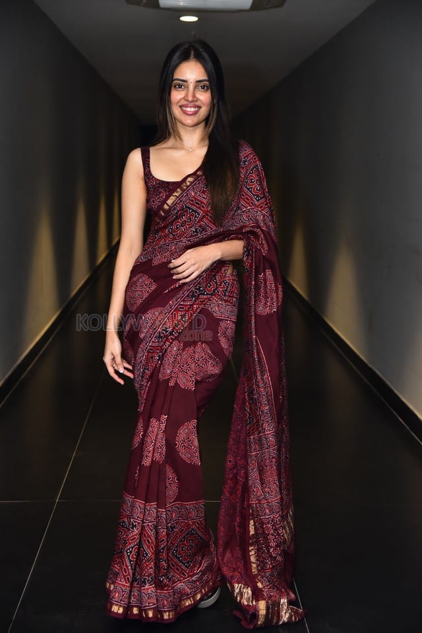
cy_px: 316
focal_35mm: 66
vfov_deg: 30.5
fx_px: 1160
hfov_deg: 20.6
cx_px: 211
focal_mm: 66
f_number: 4.5
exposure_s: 1/125
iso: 1600
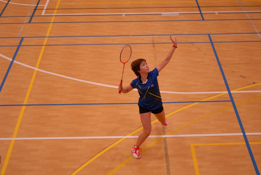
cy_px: 88
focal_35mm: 75
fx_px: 545
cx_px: 130
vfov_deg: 18.2
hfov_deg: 27.0
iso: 500
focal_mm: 50
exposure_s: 1/400
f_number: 1.8
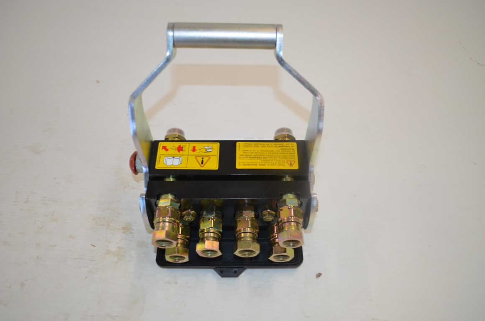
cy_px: 160
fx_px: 444
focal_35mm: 33
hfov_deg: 57.3
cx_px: 242
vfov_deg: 39.8
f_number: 3.8
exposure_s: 1/125
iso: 320
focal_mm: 22
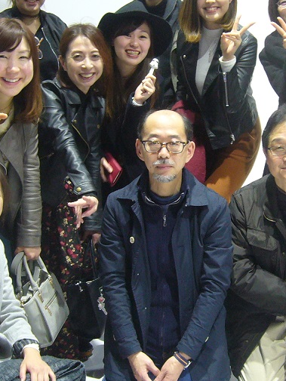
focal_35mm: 71
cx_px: 169
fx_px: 782
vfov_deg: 27.4
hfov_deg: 20.7
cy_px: 167
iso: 160
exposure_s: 1/15
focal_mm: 5.8
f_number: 2.8
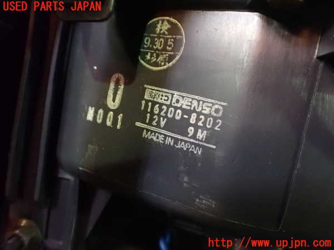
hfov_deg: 60.0
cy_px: 125
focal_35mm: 30
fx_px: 289
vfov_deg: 46.8
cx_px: 167
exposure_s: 1/25
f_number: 2.3
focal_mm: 5.4
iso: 1600
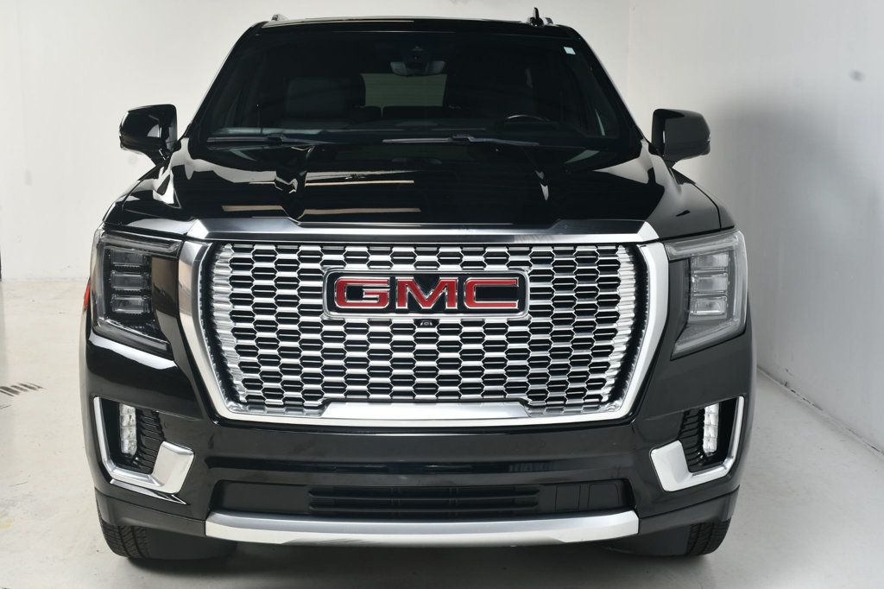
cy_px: 294
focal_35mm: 48
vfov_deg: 28.1
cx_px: 442
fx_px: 1178
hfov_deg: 41.1
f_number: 10
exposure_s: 1/160
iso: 100
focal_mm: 32
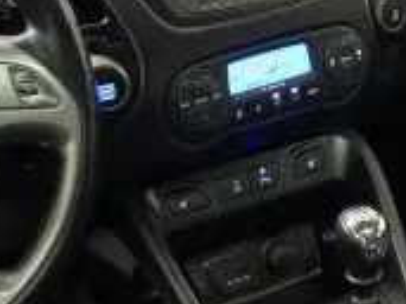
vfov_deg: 14.4
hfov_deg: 19.1
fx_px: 1184
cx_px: 370
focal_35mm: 101
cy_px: 311
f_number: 1.78
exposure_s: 1/17
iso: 1600
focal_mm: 6.76
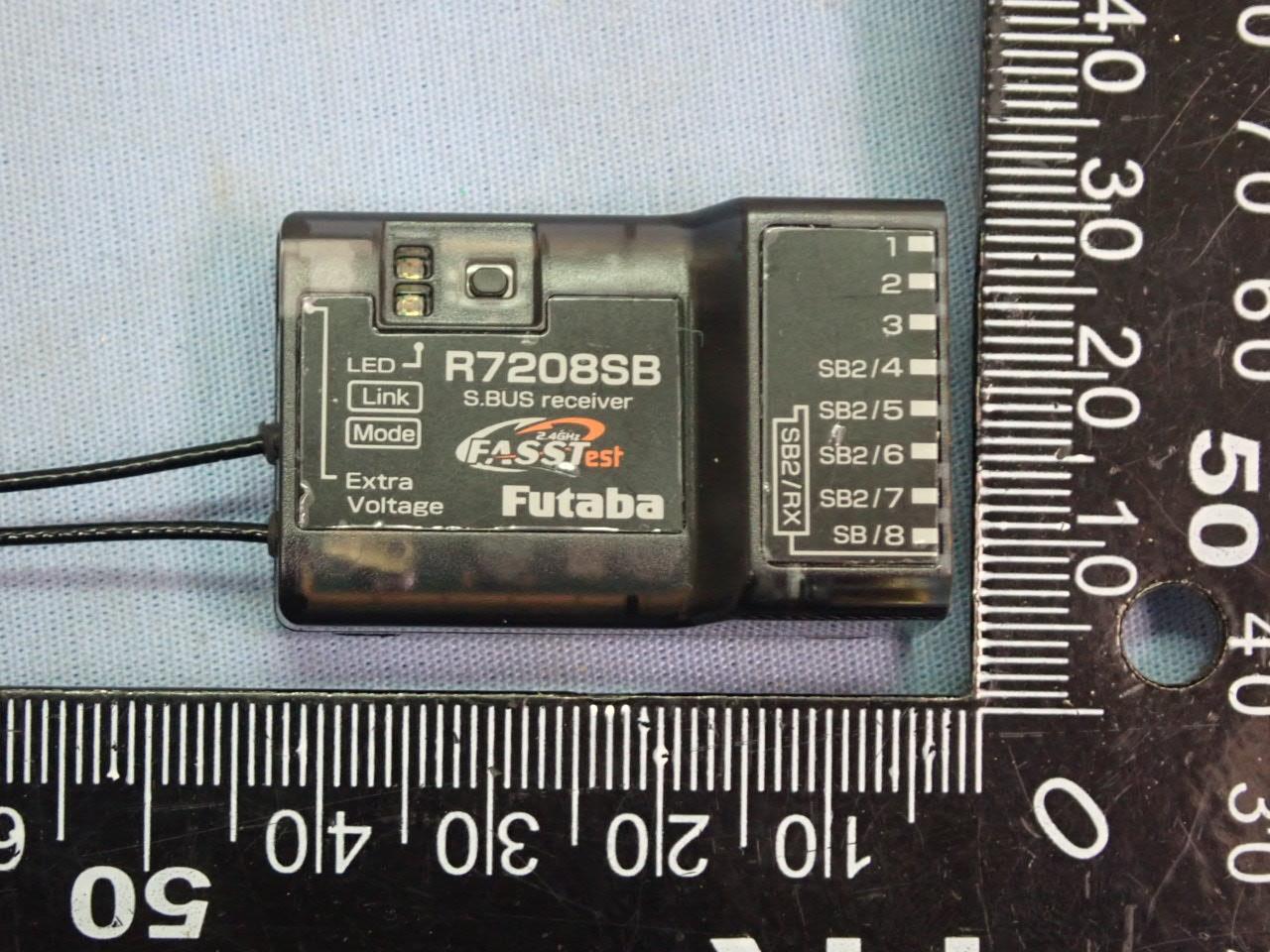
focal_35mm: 100
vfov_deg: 14.8
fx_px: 3669
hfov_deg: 19.6
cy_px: 476
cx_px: 635
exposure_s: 1/25
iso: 800
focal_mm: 18
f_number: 4.9
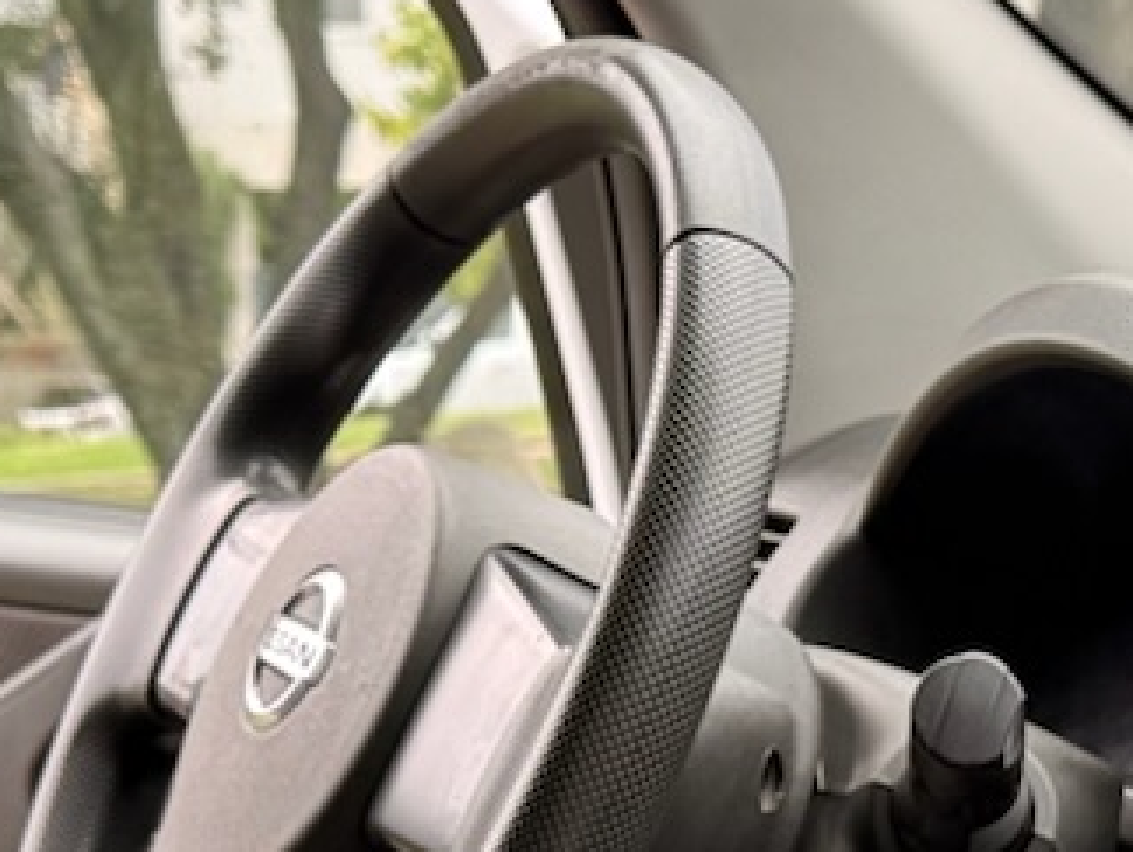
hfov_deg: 12.4
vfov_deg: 9.5
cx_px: 1603
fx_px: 4981
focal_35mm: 152
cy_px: 1273
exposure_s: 1/197
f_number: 1.78
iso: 64
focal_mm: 6.76
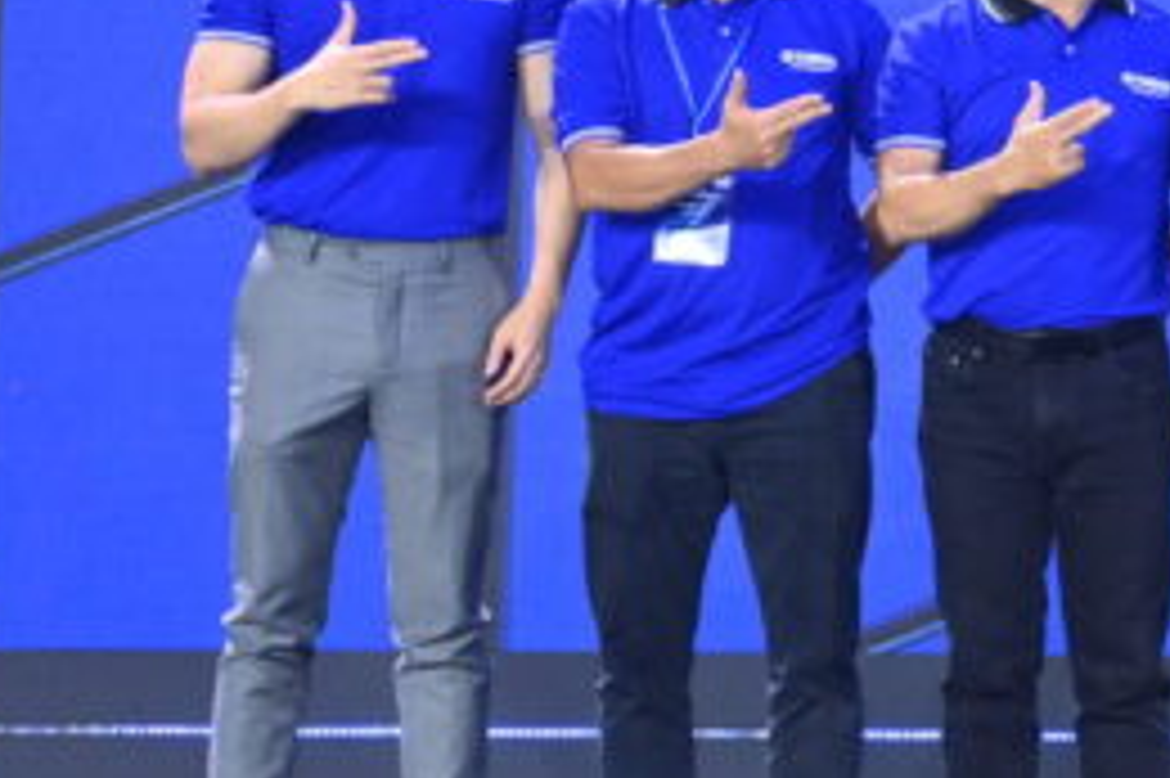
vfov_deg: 7.2
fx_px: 6138
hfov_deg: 10.2
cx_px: 2164
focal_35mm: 189
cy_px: -38
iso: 1600
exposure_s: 1/400
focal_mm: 48
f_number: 5
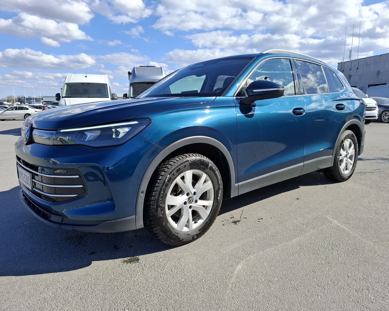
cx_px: 194
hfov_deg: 70.3
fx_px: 276
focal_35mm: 24
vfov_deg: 58.8
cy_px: 156
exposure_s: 1/1751
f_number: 1.8
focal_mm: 5.54
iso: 50
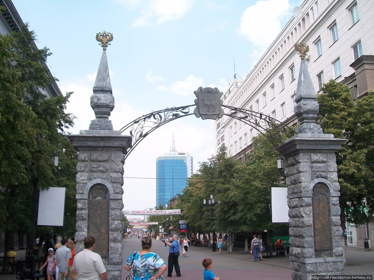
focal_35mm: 36
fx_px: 389
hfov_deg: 51.4
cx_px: 187
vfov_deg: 39.7
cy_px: 140
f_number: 2.7
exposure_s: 1/640
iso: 80
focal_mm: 6
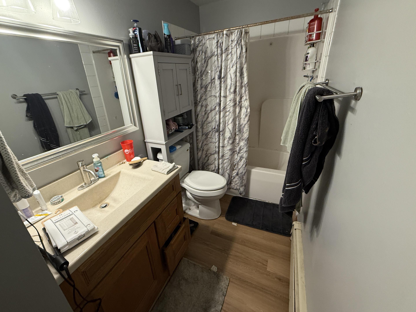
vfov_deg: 81.7
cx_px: 195
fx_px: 180
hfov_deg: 98.0
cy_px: 147
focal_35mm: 15
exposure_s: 1/60
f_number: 2.2
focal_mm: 2.22
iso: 200
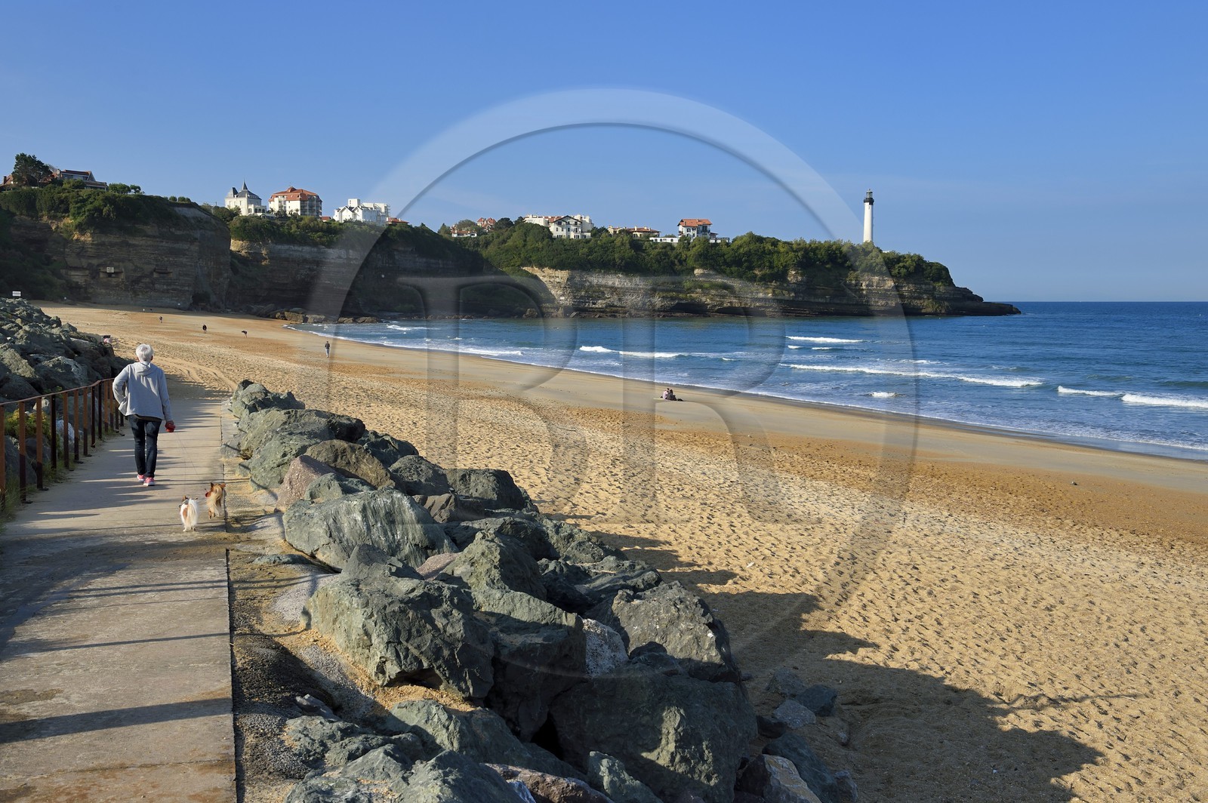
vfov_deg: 33.3
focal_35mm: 40
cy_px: 402
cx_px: 604
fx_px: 1341
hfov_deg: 48.5
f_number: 11
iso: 200
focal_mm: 40
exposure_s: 1/250
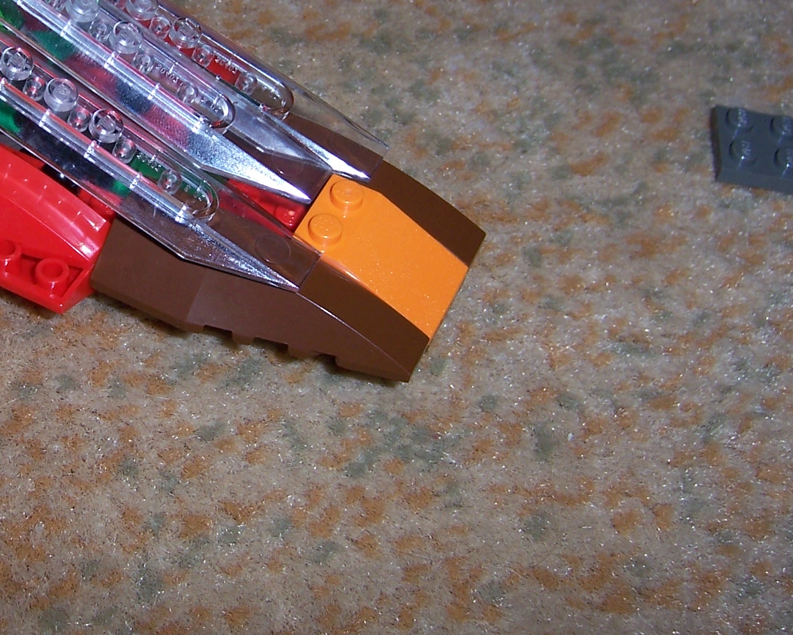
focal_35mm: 66
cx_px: 121
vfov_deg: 22.7
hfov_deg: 27.9
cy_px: 94
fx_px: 1549
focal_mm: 6.2
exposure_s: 1/60
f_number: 2.8
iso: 80
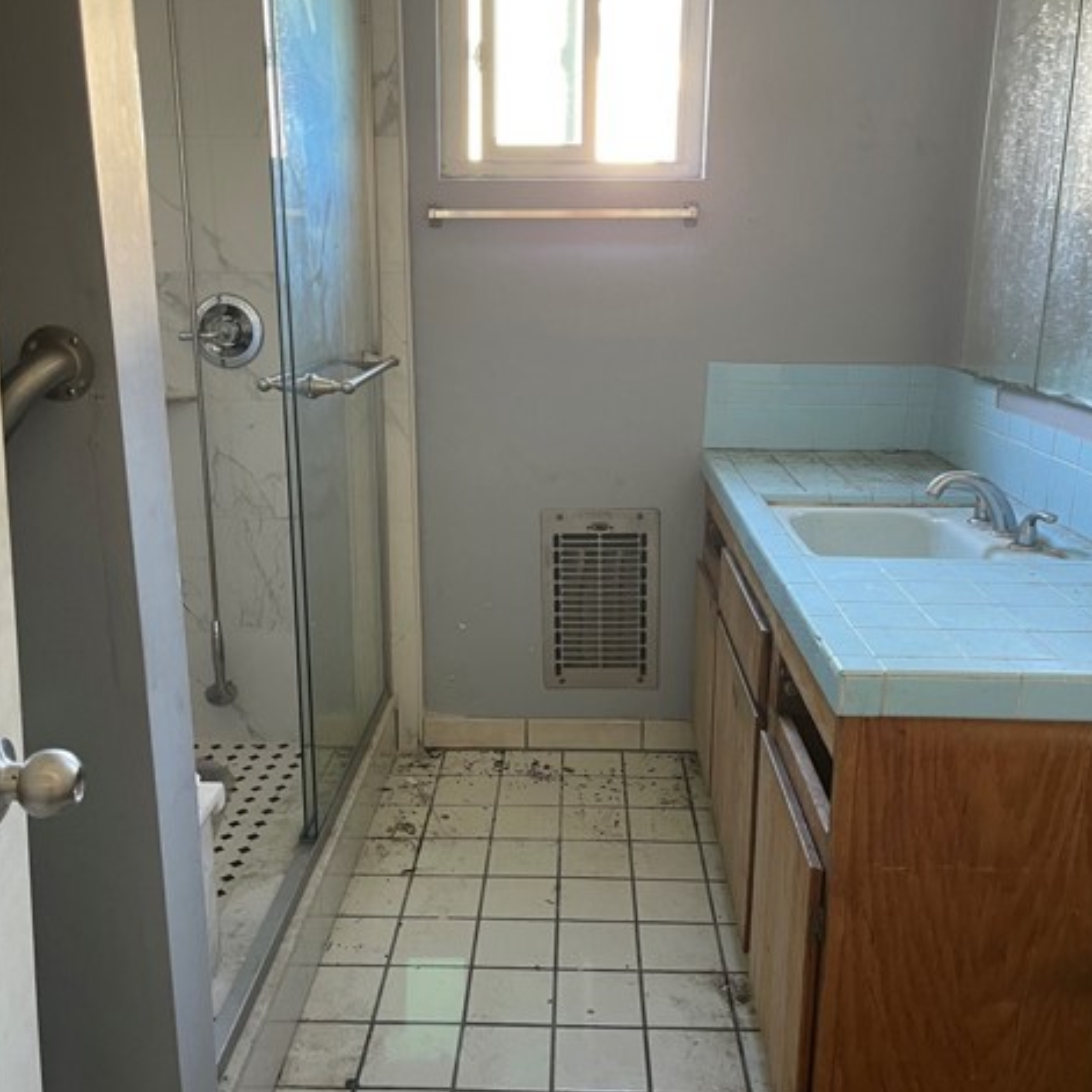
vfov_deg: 54.0
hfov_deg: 54.0
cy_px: 545
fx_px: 1071
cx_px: 547
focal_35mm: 30
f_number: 1.6
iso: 320
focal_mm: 5.1
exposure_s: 1/60
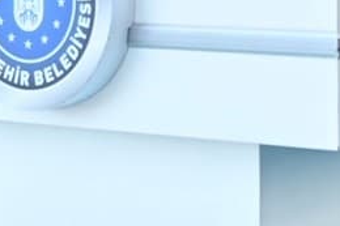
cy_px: -176
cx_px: 390
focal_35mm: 177
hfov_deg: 11.4
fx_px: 1671
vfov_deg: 7.5
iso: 250
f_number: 3.5
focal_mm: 24
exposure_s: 1/200
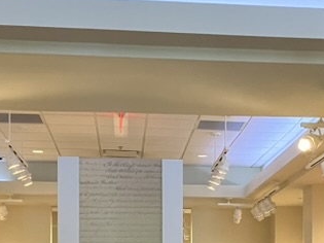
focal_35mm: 91
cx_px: 244
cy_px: 288
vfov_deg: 15.6
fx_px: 851
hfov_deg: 21.4
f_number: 1.8
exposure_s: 1/40
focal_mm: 3.99
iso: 320
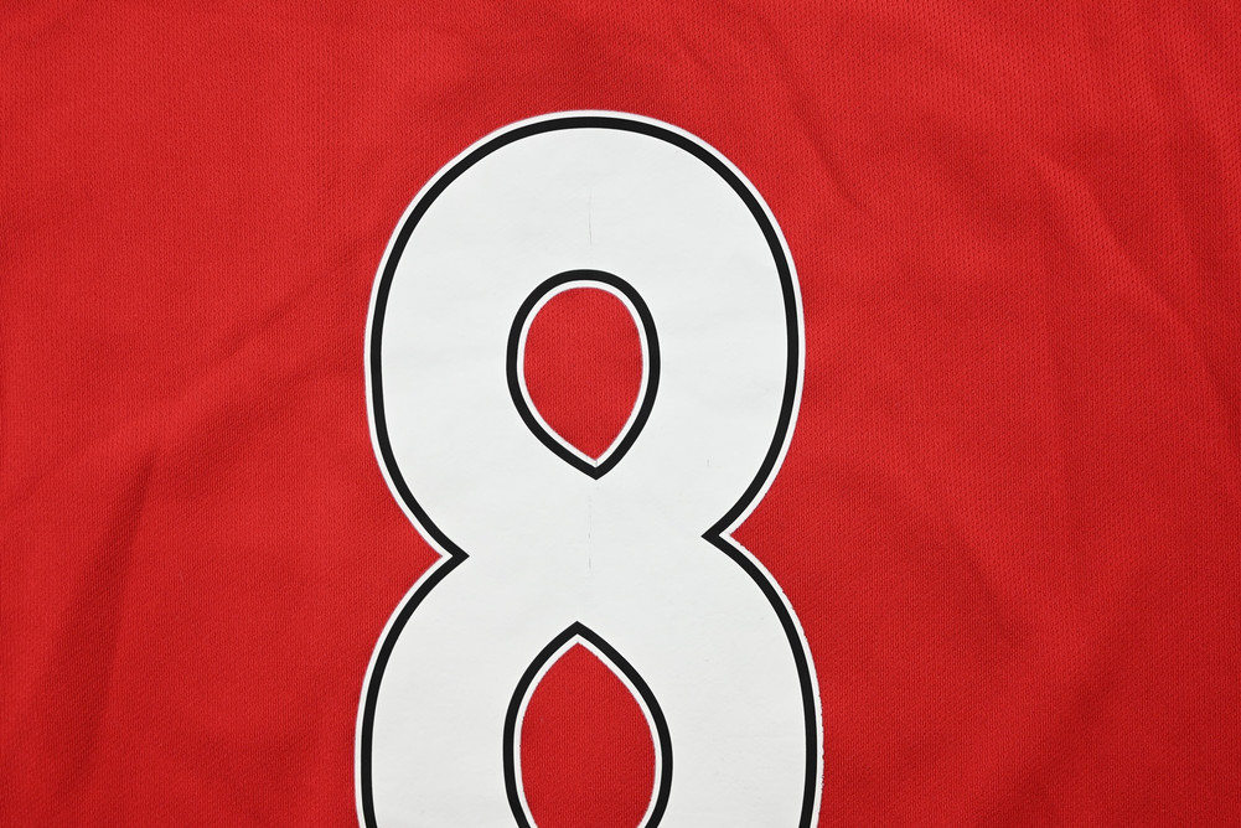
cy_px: 414
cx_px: 620
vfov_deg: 36.9
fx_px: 1241
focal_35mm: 36
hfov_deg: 53.1
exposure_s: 1/125
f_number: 5
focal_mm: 36
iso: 200
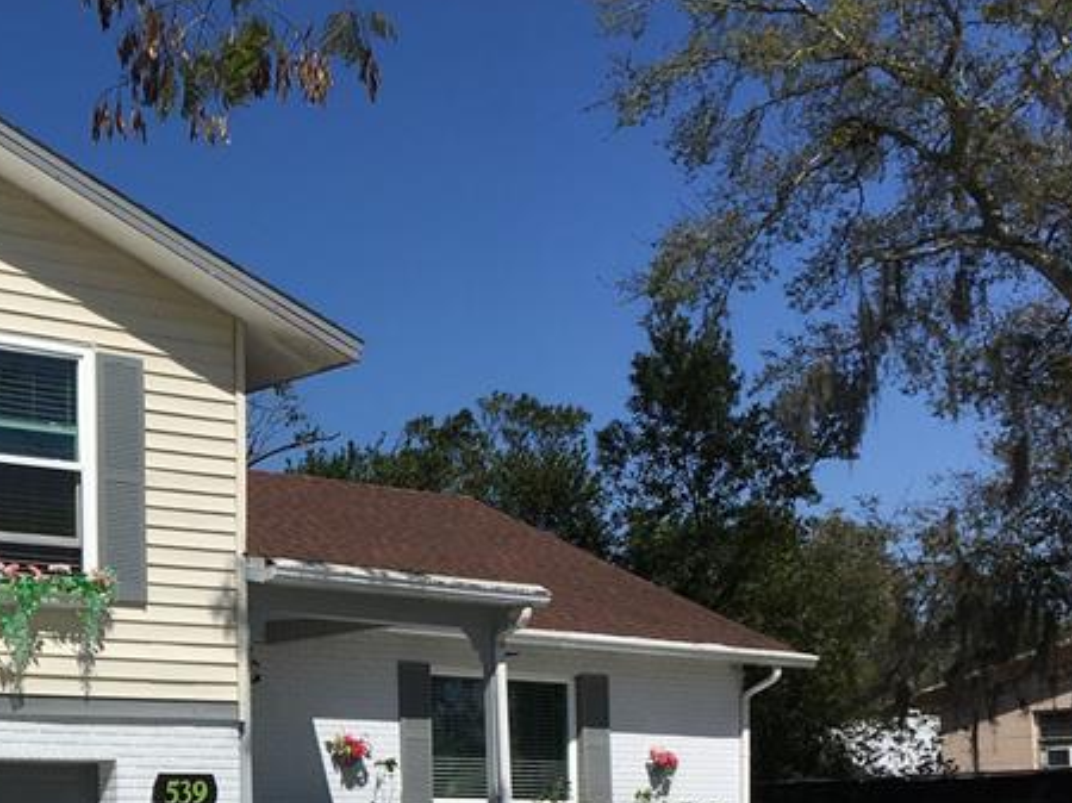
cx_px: 40
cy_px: 736
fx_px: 2043
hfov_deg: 27.9
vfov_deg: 21.7
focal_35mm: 66
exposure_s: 1/3344
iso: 25
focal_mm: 4.15
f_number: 2.2
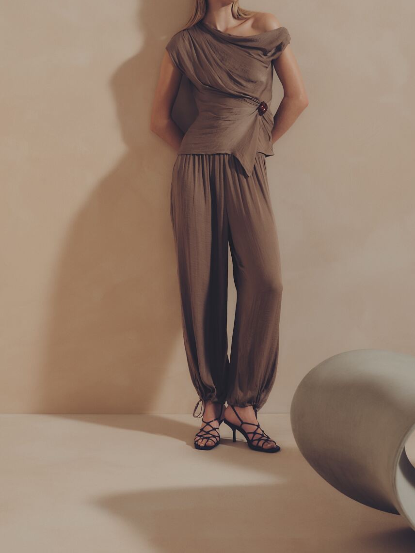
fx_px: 1135
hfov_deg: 20.7
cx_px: 203
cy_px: 244
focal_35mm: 71
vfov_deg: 27.4
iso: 500
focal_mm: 64
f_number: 8
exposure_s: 1/250
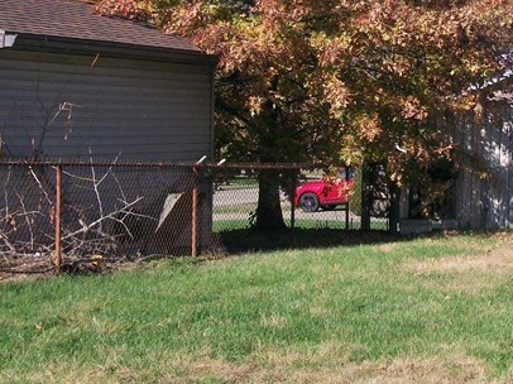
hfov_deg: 19.1
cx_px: 464
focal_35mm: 101
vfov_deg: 14.6
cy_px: 162
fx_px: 1496
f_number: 9.9
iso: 80
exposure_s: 1/125
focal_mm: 7.1
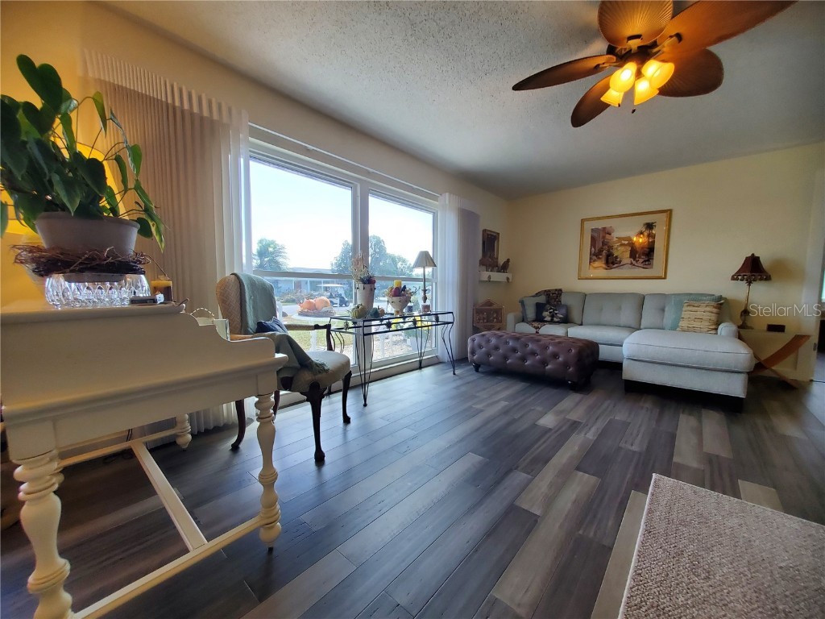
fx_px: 310
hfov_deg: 106.2
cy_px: 310
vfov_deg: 89.9
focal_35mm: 13
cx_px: 412
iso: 100
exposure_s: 1/60
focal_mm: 1.8
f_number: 2.2
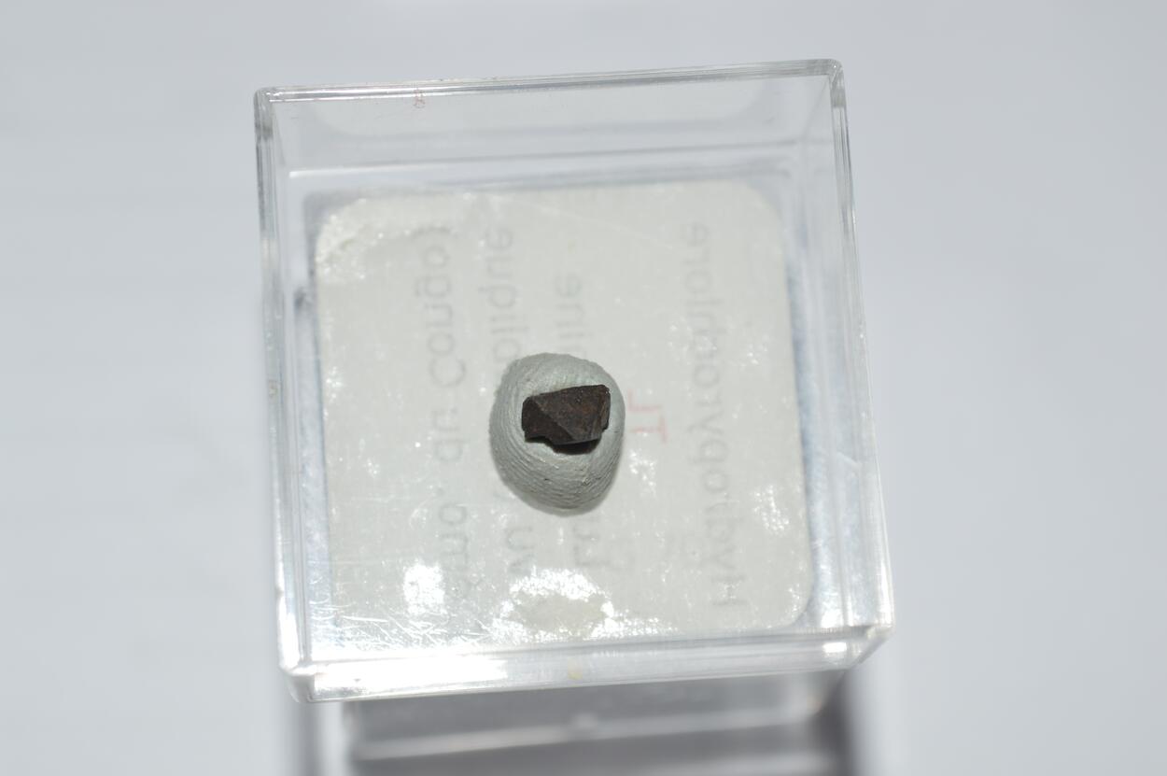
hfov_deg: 24.6
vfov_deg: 16.5
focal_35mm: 82
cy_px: 388
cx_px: 584
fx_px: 2672
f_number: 8
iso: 100
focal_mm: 55
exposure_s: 1/60
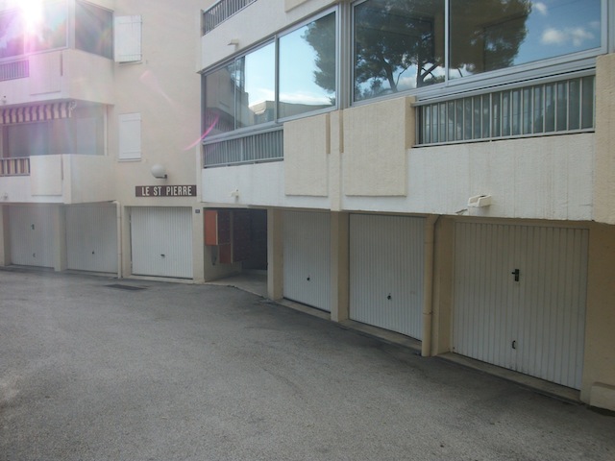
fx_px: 551
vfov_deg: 45.4
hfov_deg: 58.4
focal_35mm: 31
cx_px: 308
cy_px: 230
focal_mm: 5.7
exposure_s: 1/66.5
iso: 80
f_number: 8.8
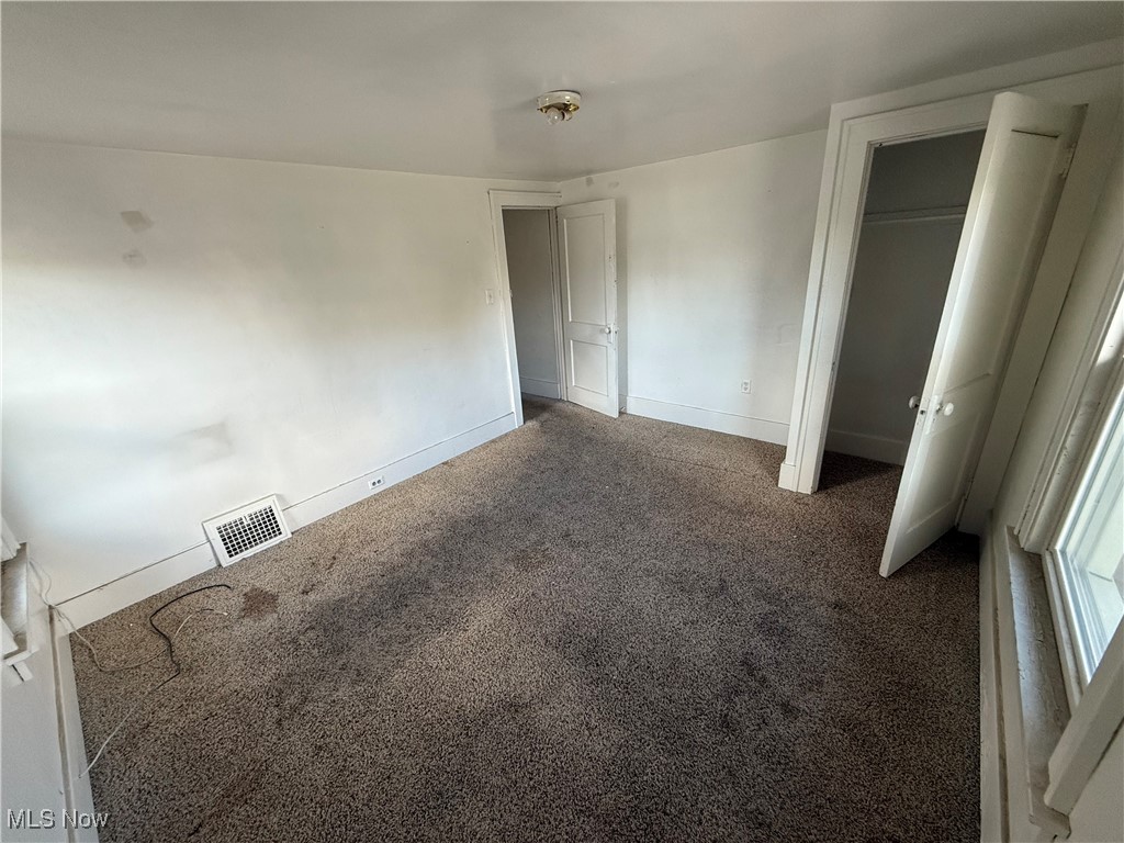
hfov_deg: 102.1
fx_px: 455
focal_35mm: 14
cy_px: 422
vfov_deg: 85.7
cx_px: 562
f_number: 2.2
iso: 200
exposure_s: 1/99
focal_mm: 2.22
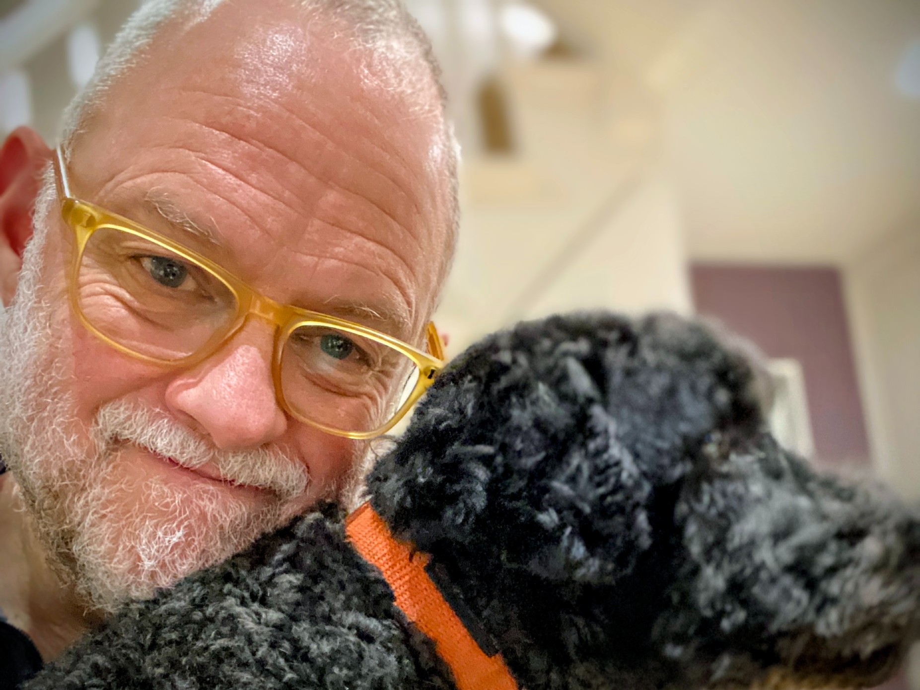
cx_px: 460
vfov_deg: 46.8
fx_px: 797
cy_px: 345
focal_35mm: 30
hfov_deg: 60.0
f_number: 2.2
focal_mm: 2.71
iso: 640
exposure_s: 1/17
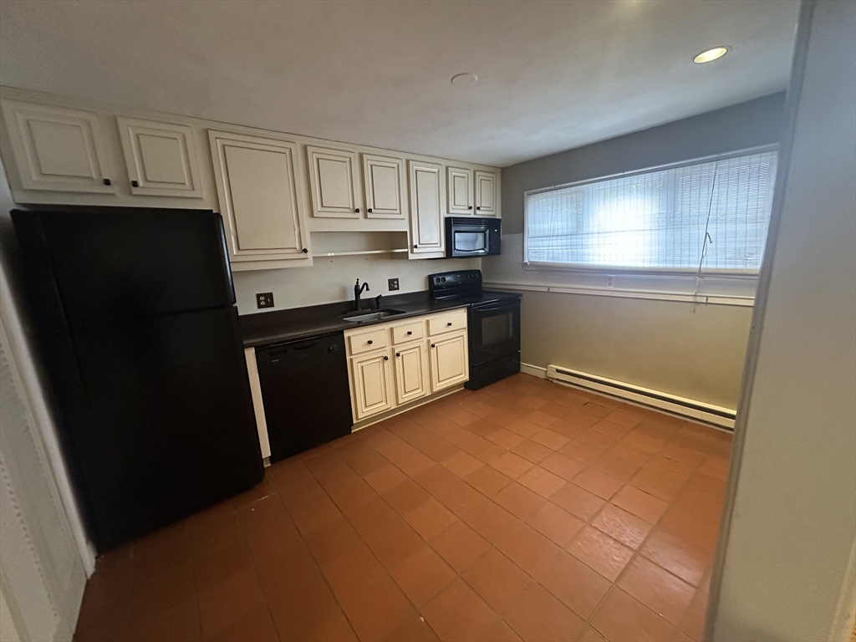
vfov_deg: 85.7
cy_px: 321
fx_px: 346
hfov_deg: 102.1
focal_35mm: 14
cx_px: 428
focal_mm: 2.22
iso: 1000
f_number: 2.2
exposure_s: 1/60
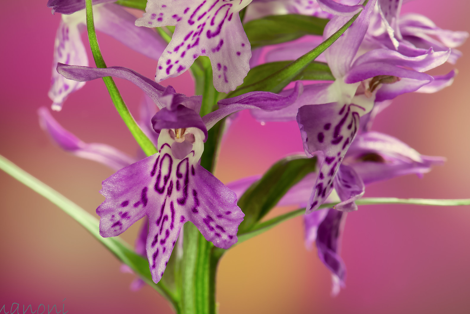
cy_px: 87
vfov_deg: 8.6
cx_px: 187
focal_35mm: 159
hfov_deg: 12.9
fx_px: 2076
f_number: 16
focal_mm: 105
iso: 64
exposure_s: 4
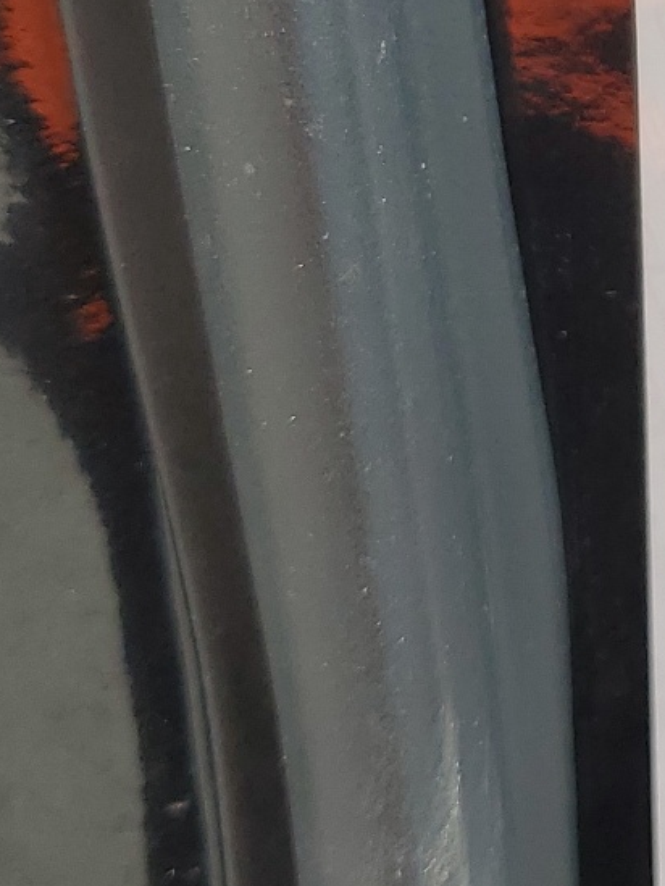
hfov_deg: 13.9
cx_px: 947
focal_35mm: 101
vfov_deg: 18.8
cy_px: -28
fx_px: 2586
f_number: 1.5
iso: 50
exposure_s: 1/476
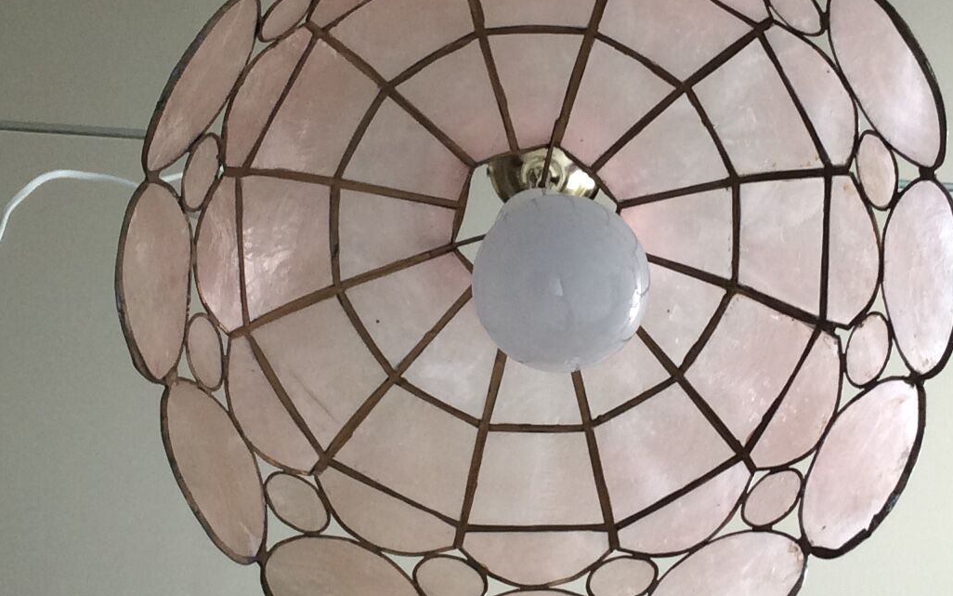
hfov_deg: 48.1
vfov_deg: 31.2
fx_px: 1065
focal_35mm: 41
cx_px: 534
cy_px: 258
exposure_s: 1/33
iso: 125
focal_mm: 2.15
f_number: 2.4
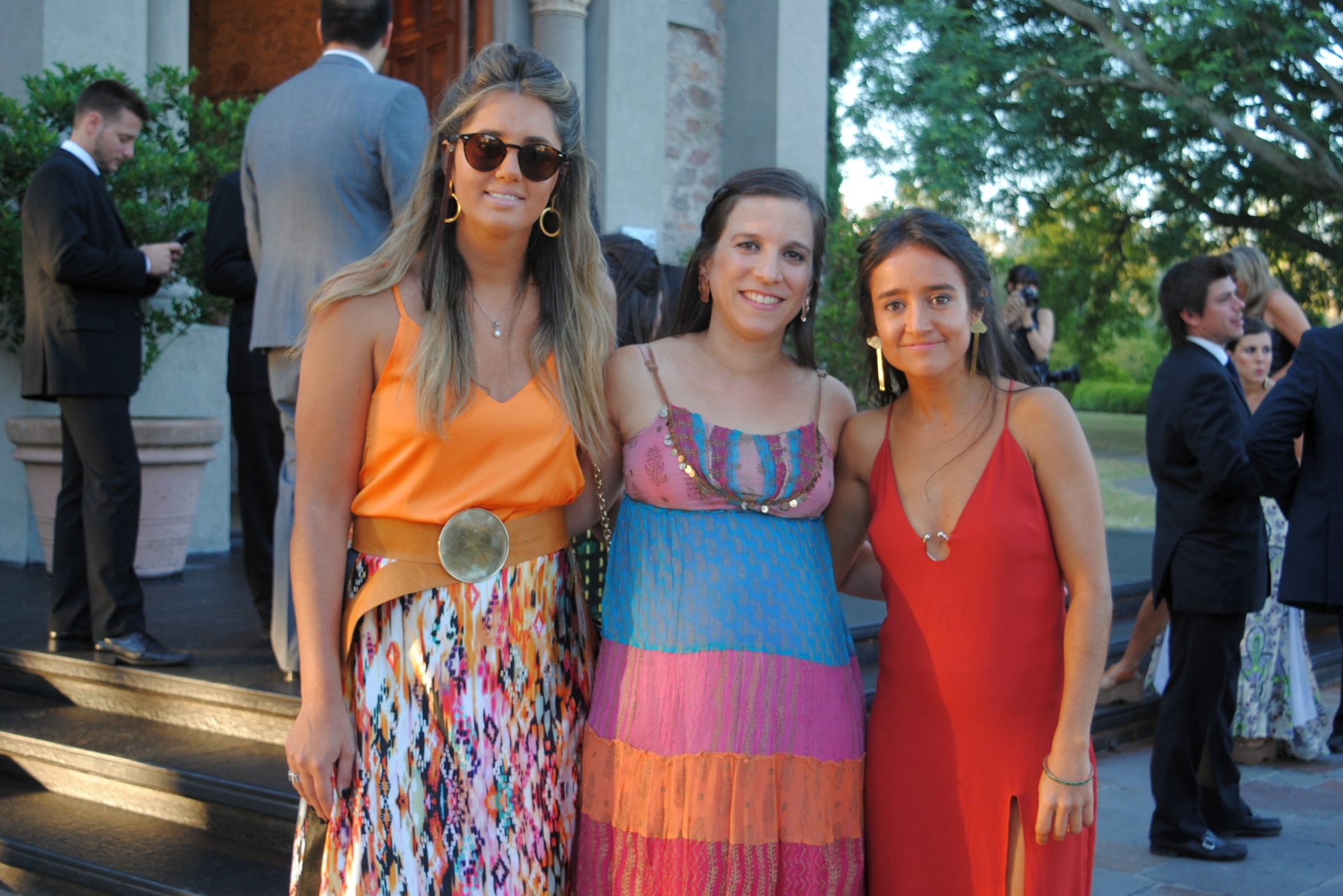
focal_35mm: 52
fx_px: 1940
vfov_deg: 26.0
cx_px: 680
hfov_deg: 38.2
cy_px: 456
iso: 200
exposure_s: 1/50
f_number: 4.5
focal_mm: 34
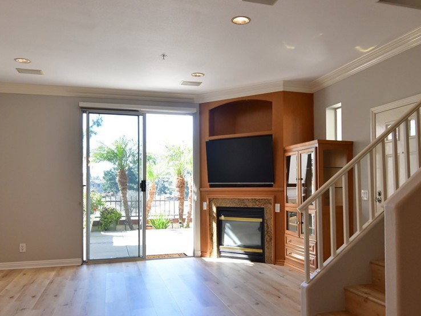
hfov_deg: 56.6
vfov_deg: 44.0
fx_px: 389
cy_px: 184
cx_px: 242
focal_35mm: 32
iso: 1000
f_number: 9
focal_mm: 16
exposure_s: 1/160
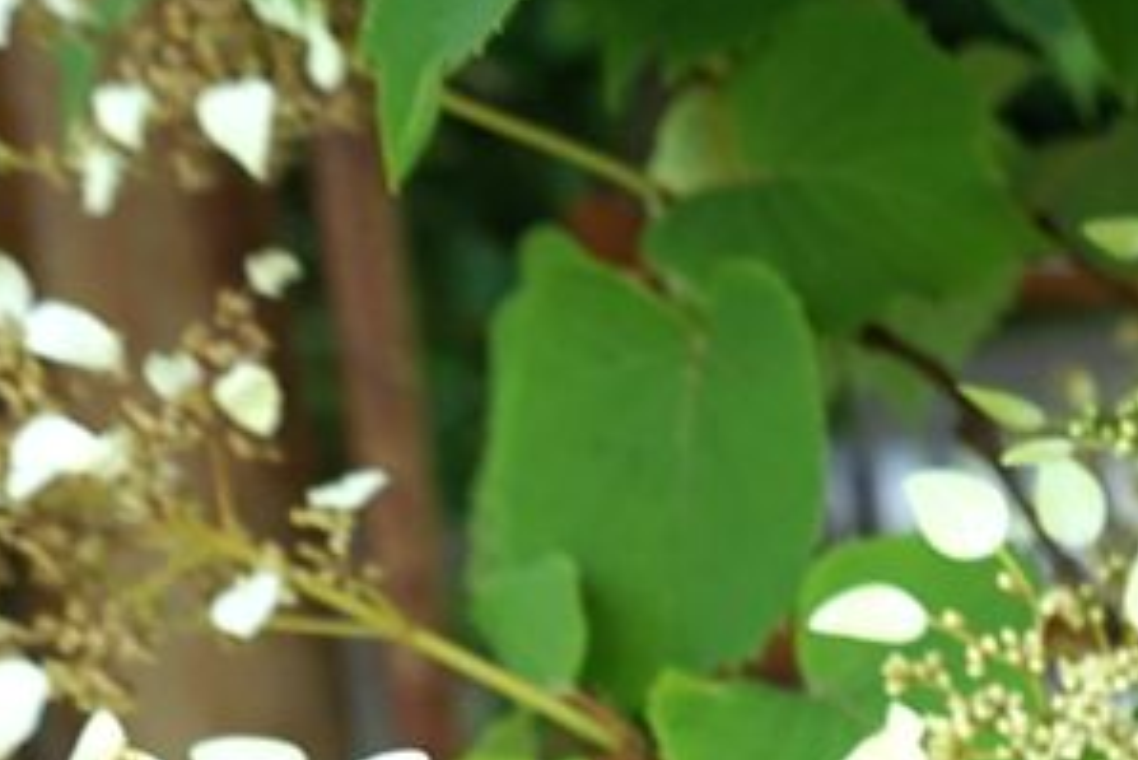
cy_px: 1484
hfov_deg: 14.9
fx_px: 3668
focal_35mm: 116
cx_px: 2158
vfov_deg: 10.9
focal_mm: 28
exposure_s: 1/80
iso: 100
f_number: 6.3
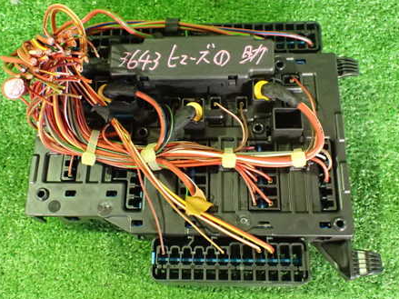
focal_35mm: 41
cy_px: 131
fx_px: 472
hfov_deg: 45.7
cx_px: 181
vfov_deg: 35.1
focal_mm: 5.4
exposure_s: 1/30
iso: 1250
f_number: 2.3
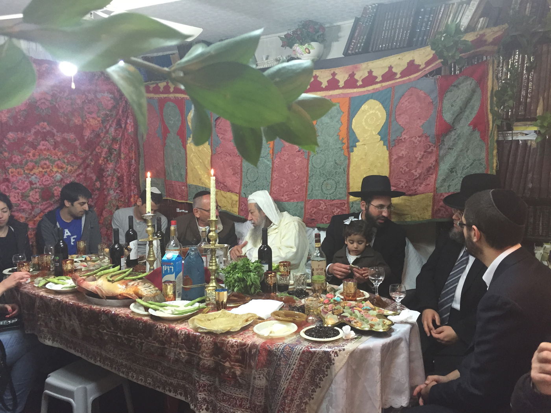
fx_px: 462
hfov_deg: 61.7
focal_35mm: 29
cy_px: 206
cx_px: 276
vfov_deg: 48.2
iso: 160
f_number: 2.2
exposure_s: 1/33
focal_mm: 4.15
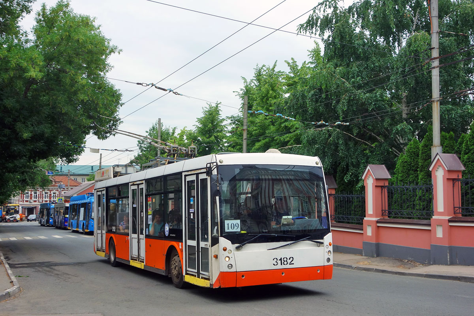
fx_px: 527
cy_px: 158
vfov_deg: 33.4
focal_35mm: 40
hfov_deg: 48.5
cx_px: 237
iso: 125
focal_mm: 14.75
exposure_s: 1/500
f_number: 3.5
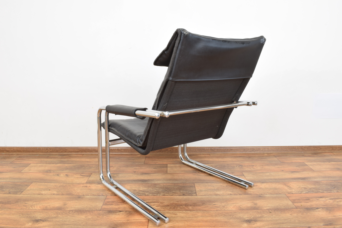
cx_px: 171
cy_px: 114
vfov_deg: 43.6
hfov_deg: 61.9
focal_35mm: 30
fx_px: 285
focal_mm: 20
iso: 100
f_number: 25
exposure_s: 4
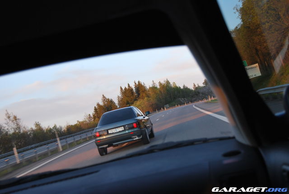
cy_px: 97
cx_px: 144
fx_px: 459
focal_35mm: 57
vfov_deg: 23.9
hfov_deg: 35.0
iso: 200
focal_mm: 38
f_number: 5
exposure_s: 1/60
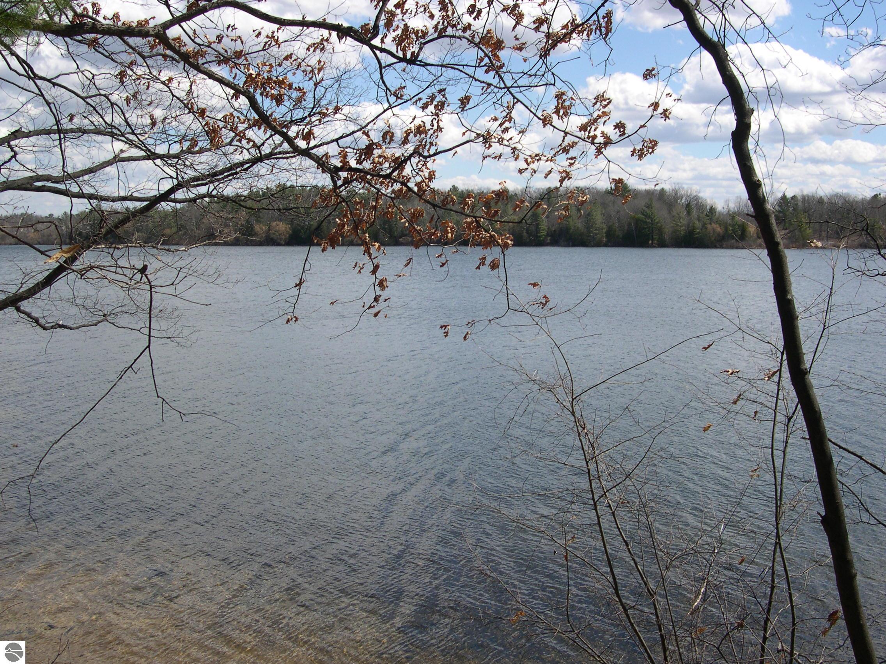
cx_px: 443
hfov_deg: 49.0
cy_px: 332
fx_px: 973
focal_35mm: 38
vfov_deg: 37.7
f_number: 7.6
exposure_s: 1/220
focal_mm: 8
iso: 100
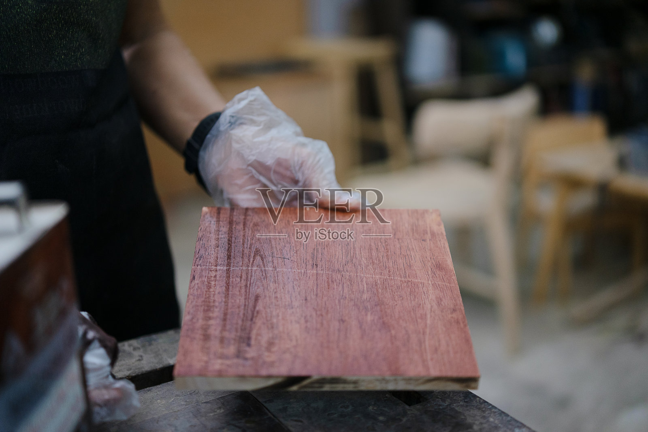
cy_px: 216
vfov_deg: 29.9
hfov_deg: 43.6
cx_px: 324
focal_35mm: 45
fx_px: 810
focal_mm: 45
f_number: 1.8
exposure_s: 1/250
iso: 400
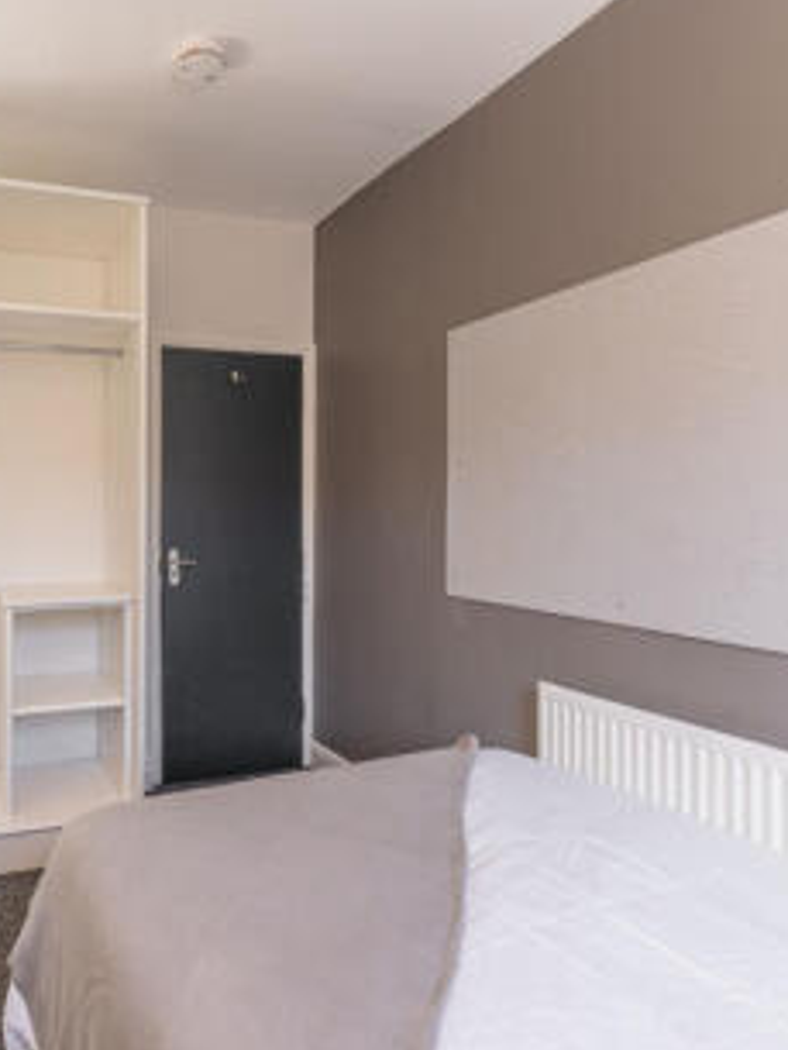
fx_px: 637
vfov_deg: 79.0
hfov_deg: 58.9
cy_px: 532
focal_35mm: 21
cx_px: 165
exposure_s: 1/40
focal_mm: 14
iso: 100
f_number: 5
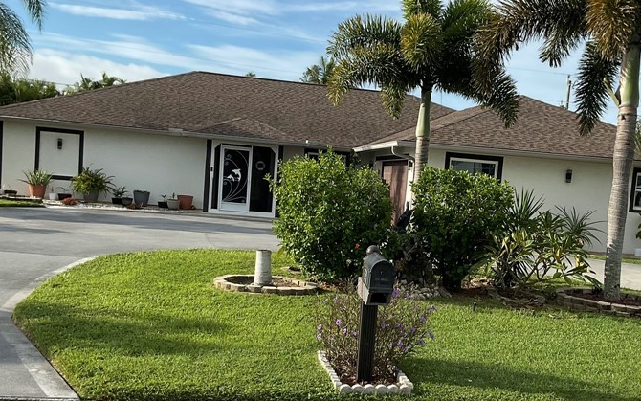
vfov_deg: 27.3
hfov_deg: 42.5
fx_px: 821
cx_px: 382
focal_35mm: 47
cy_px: 267
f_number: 1.8
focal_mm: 3
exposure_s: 1/1786
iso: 16
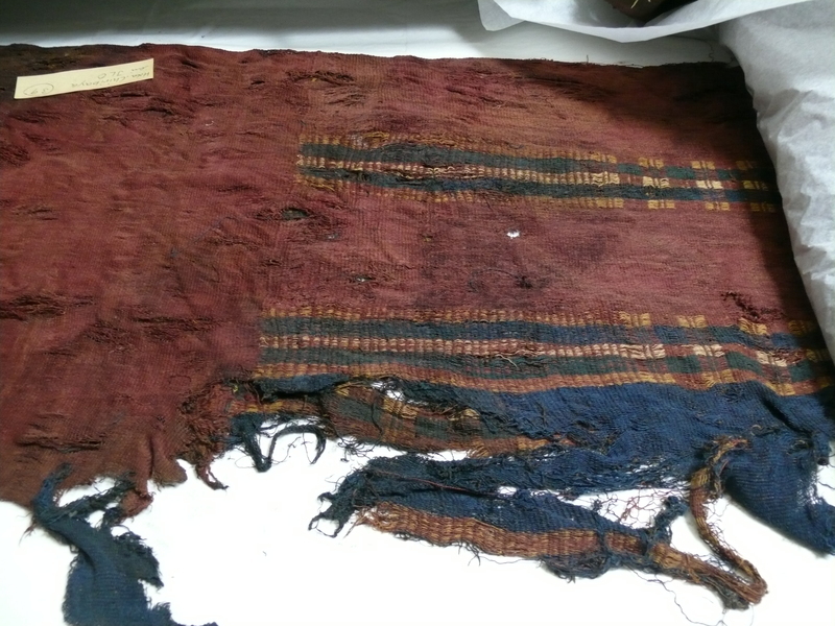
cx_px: 418
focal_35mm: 37
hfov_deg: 50.1
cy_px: 313
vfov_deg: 38.7
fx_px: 893
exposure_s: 1/30
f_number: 2.8
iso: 400
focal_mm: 7.9
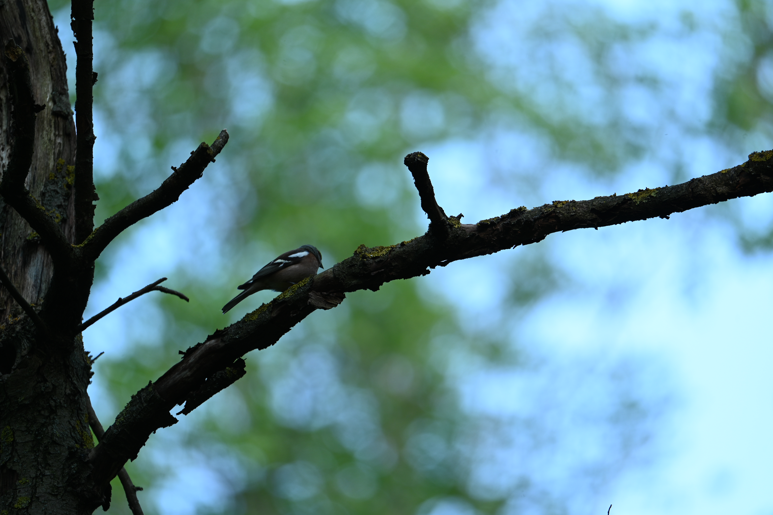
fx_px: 10729
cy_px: 258
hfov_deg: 4.1
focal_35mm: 500
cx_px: 386
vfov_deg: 2.7
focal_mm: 500
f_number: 6.7
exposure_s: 1/100
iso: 220
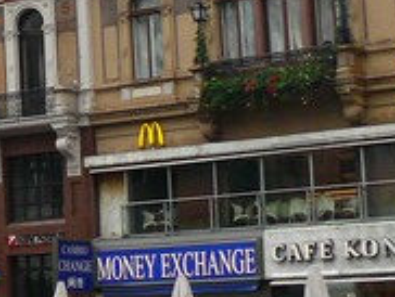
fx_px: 1645
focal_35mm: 144
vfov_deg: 10.3
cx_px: -360
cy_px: 78
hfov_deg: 12.3
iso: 250
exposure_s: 1/60
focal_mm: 7.4
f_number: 2.8
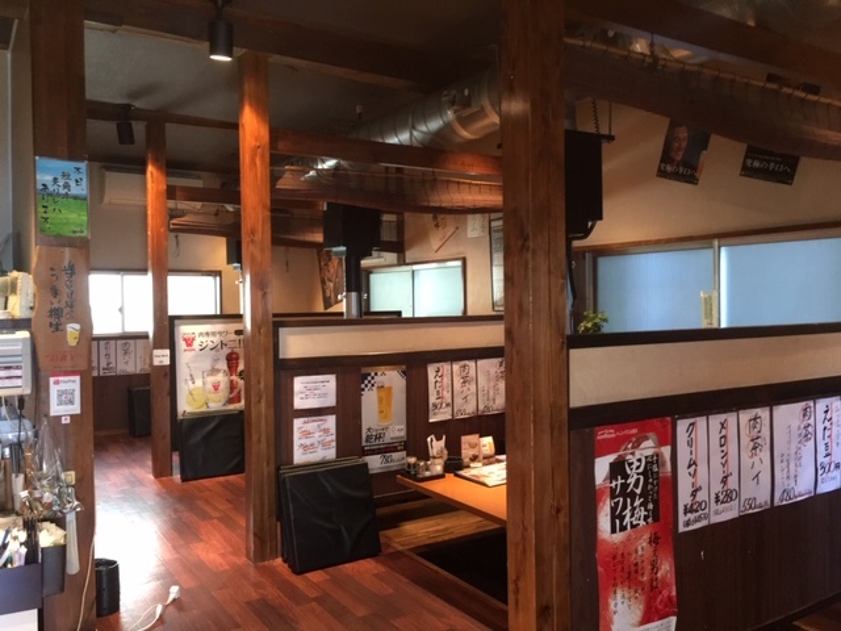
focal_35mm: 29
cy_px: 316
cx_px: 420
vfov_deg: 48.2
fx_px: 705
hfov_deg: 61.7
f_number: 2.2
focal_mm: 4.15
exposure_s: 1/15
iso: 200
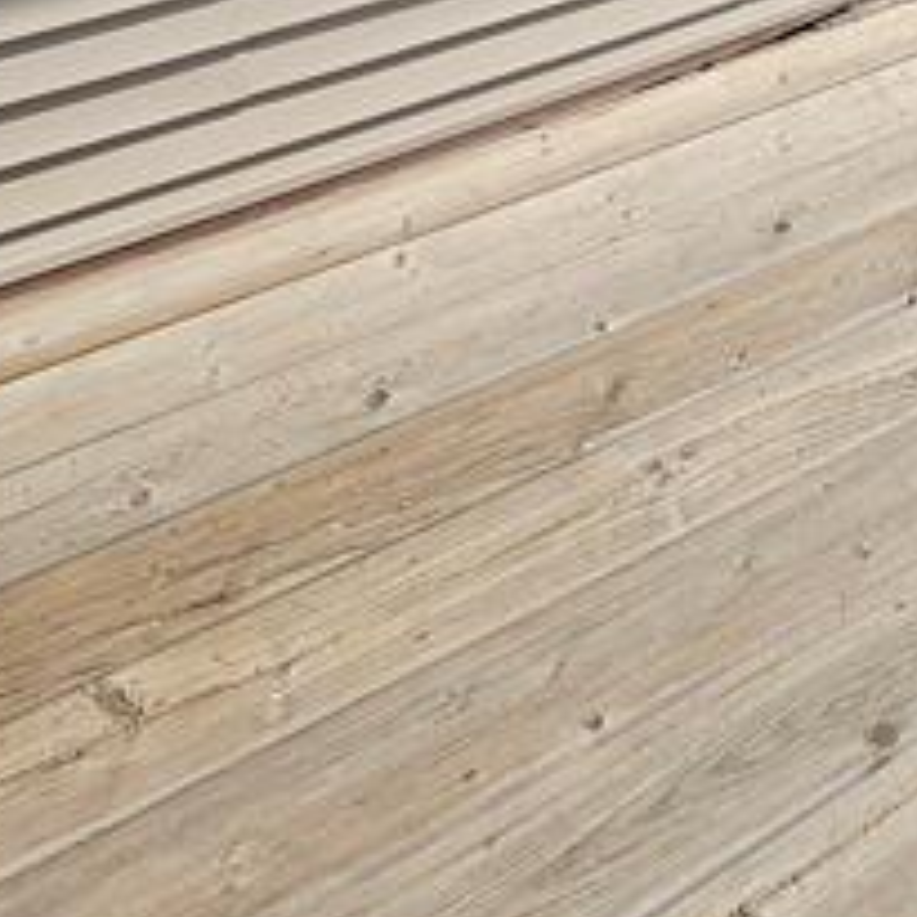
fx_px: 1289
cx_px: 863
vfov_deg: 24.9
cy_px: -590
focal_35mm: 43
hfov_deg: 36.2
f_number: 2.2
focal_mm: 1.7
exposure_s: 1/1325
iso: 32
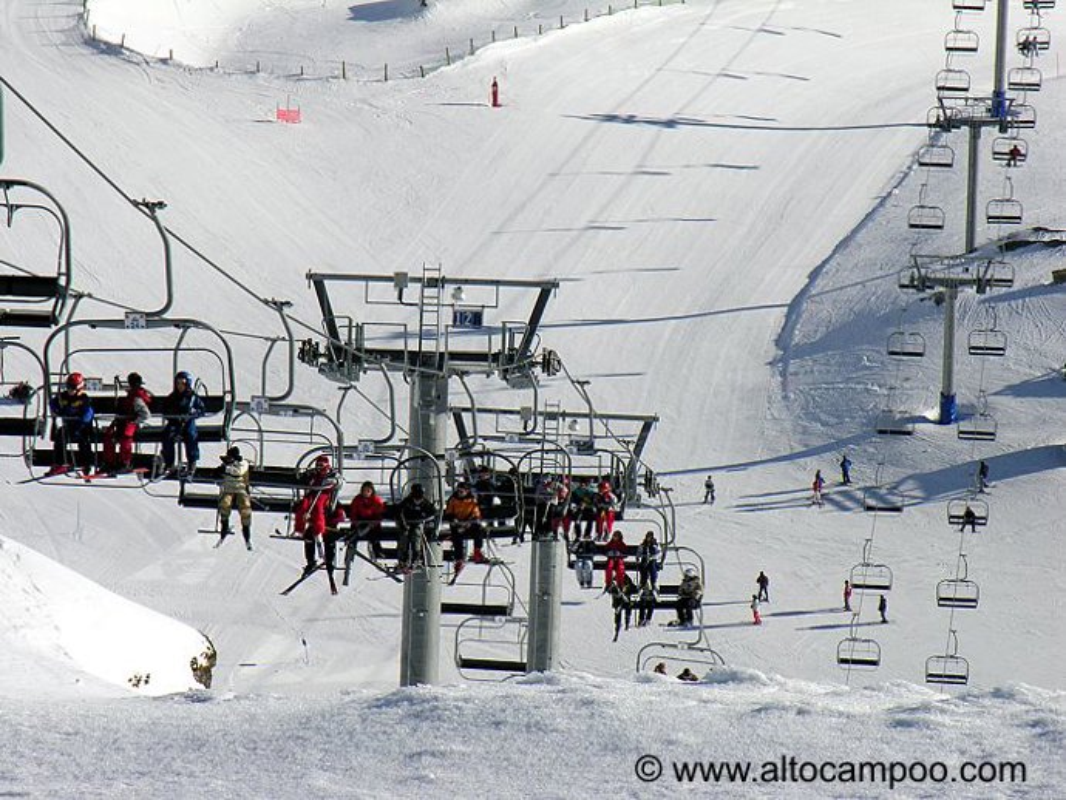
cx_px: 533
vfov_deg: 4.4
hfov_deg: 5.9
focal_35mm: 338
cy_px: 400
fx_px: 10412
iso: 50
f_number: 7.2
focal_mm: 86
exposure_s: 1/244
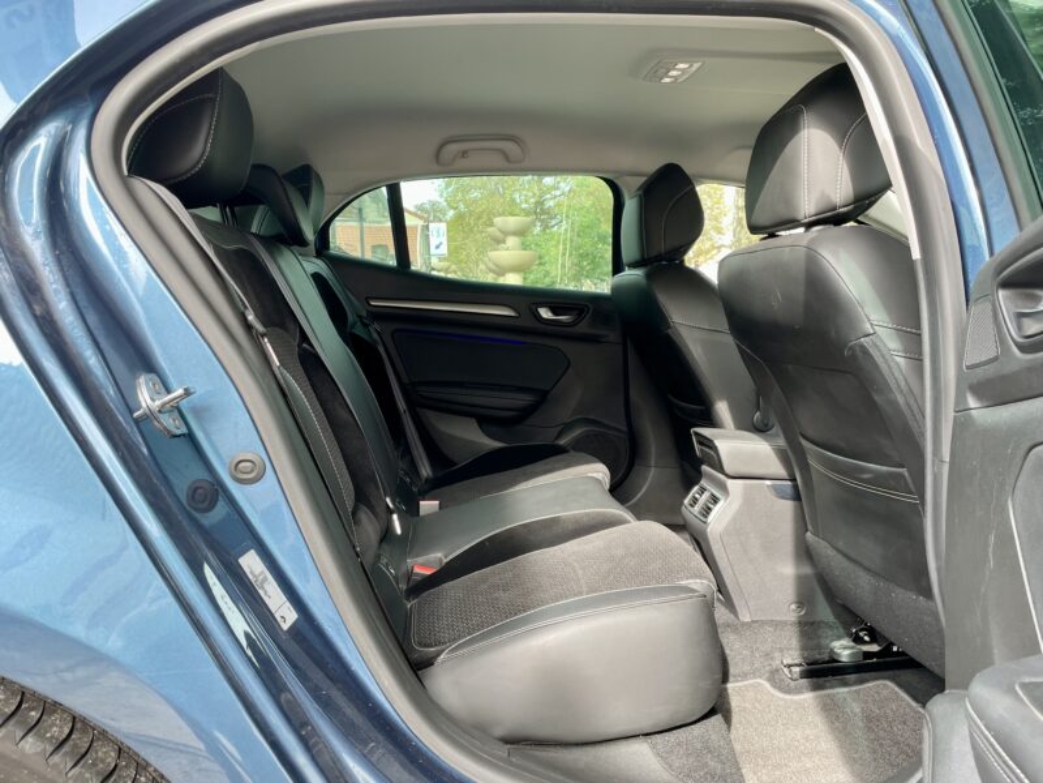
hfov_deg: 67.3
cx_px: 522
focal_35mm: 26
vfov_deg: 53.1
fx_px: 783
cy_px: 392
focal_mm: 4.2
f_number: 1.6
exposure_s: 1/121
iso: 40
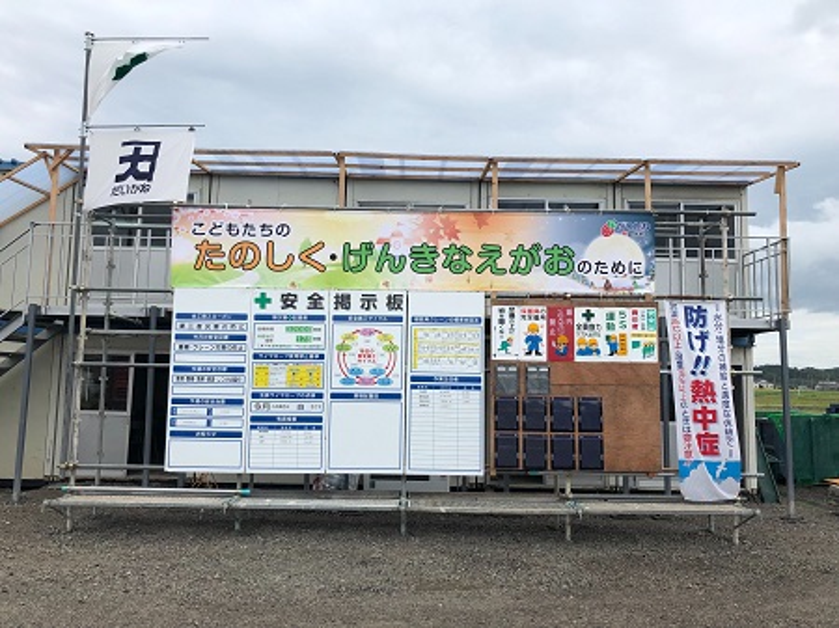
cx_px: 420
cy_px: 314
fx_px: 678
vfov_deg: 49.7
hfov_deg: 63.5
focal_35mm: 28
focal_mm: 4
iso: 20
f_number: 1.8
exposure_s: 1/1297
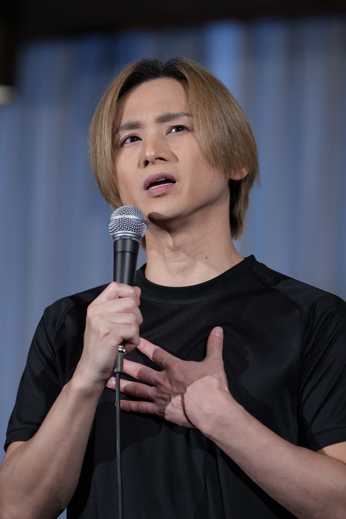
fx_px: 4325
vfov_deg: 6.9
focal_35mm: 300
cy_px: 260
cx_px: 173
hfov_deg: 4.6
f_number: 2.8
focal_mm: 200
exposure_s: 1/400
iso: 1600
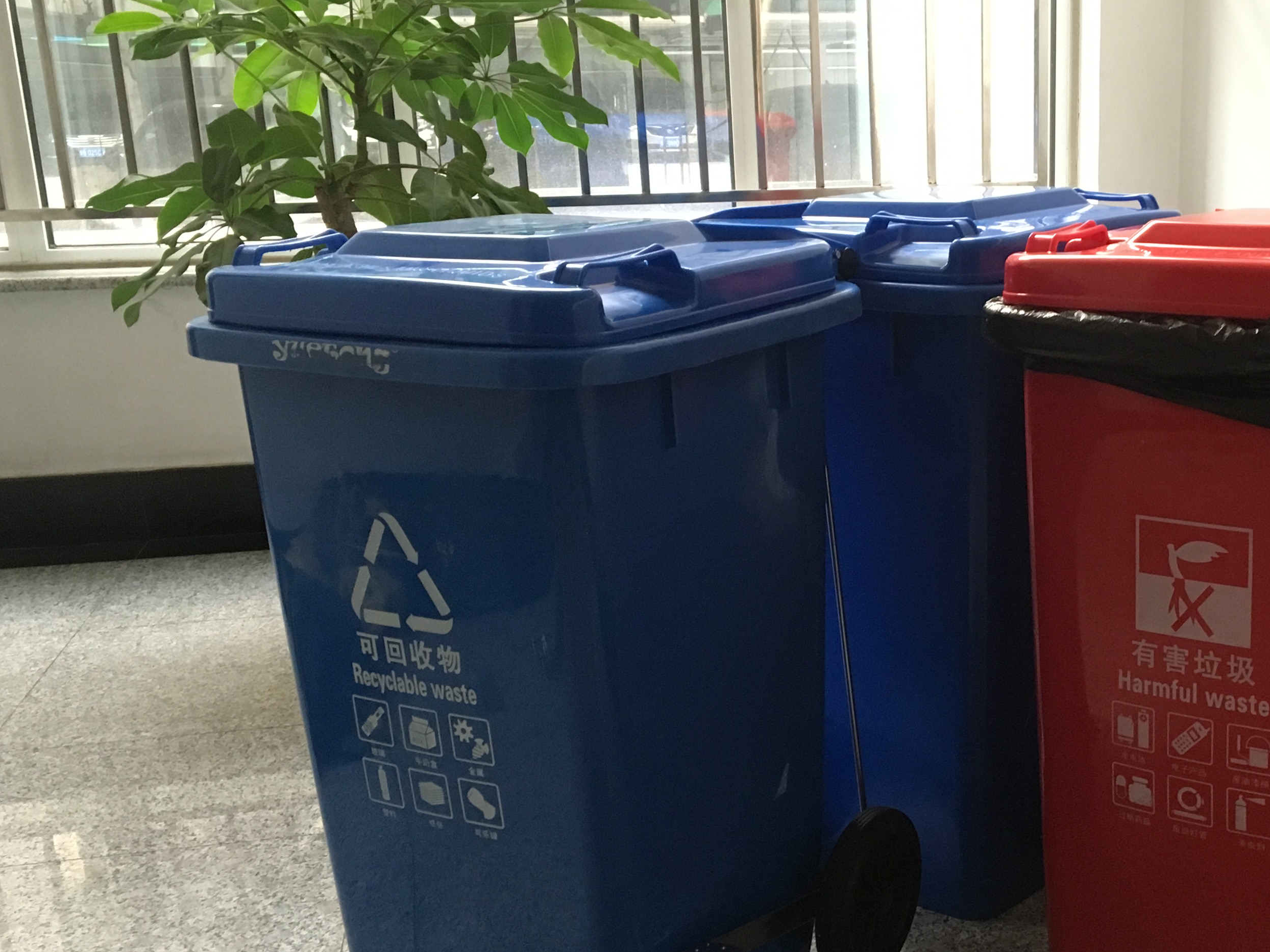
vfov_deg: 30.7
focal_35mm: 47
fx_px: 1724
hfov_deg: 39.4
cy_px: 599
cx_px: 939
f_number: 2.2
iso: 200
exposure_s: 1/33
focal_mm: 4.15
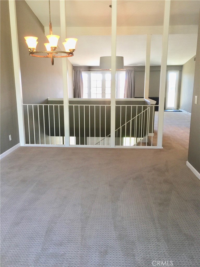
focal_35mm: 29
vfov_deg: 61.7
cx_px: 100
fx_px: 223
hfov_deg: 48.2
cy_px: 134
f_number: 2.2
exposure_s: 1/33
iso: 32
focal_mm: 4.15
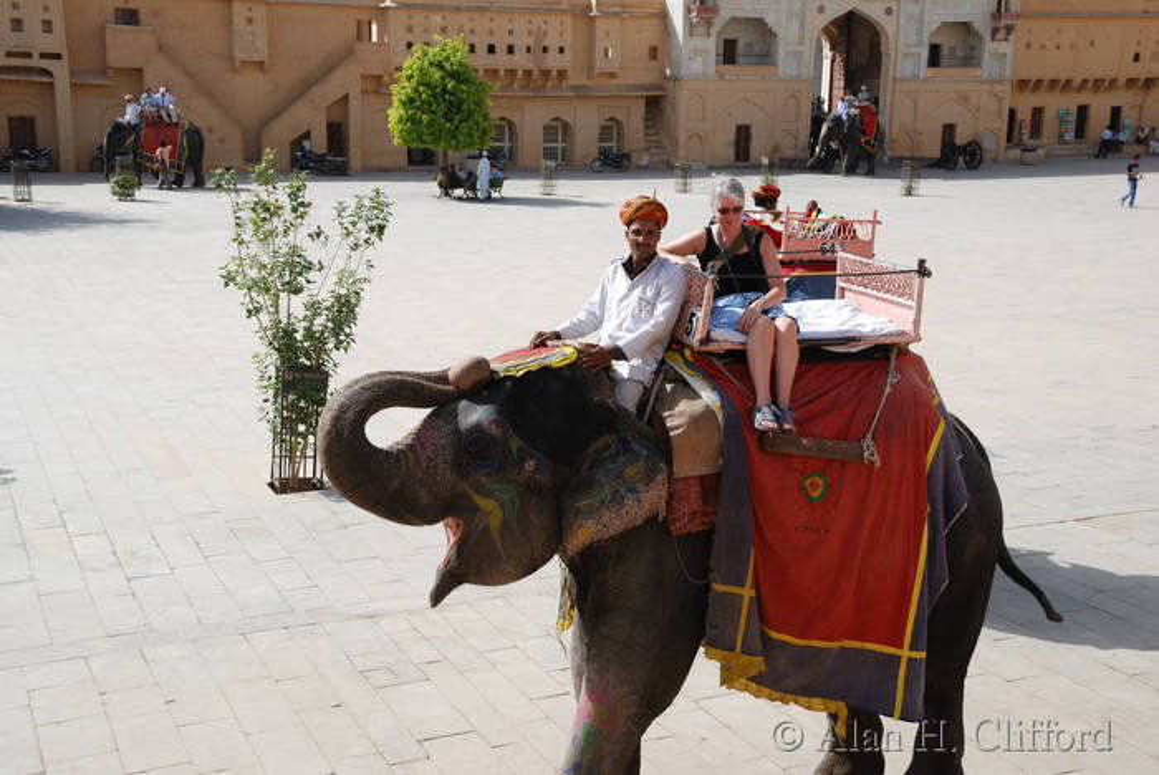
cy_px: 388
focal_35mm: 46
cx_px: 580
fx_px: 1498
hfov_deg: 42.3
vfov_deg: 29.0
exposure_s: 1/320
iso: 100
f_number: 6.3
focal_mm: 31
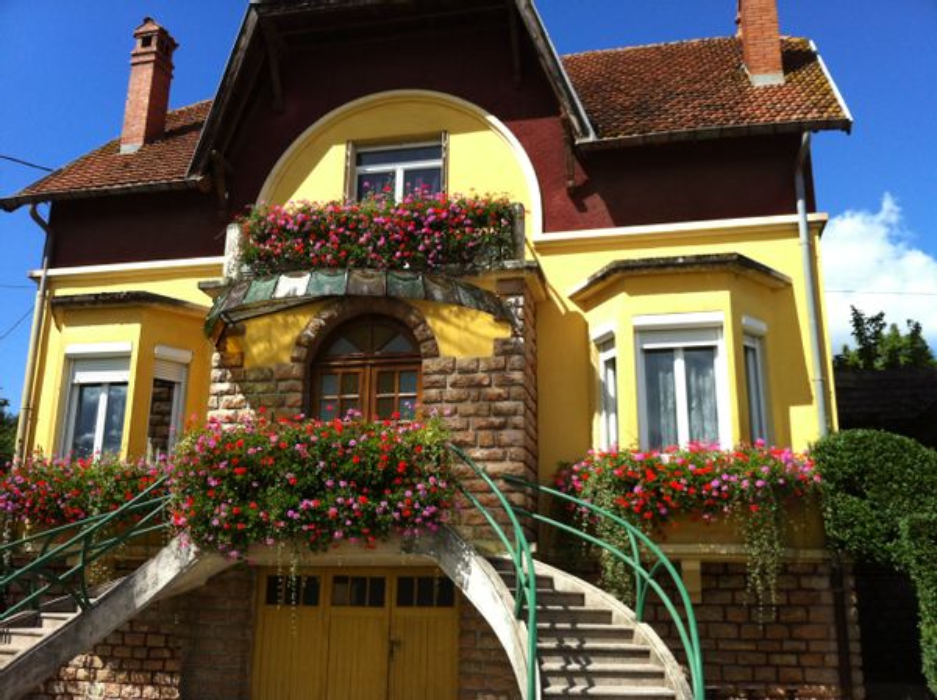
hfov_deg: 52.7
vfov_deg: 40.6
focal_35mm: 35
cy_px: 350
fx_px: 946
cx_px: 468
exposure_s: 1/1155
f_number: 2.8
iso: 80
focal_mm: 3.85
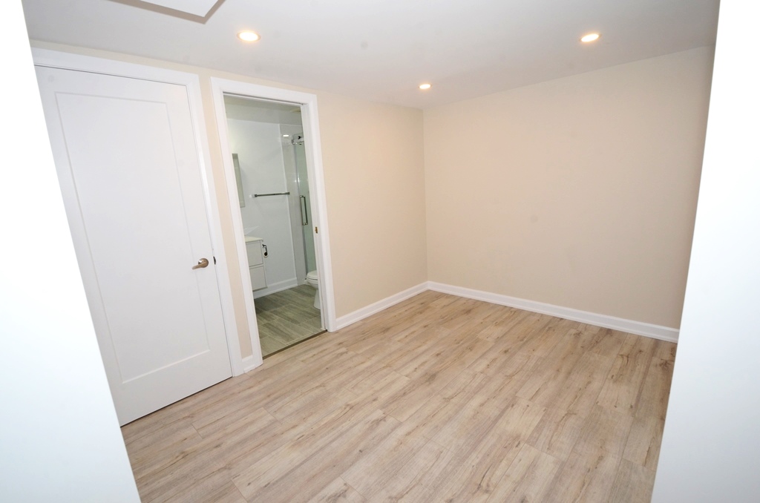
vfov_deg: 77.1
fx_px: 316
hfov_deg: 100.5
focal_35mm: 15
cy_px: 252
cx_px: 380
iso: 400
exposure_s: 1/30
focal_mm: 10
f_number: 11
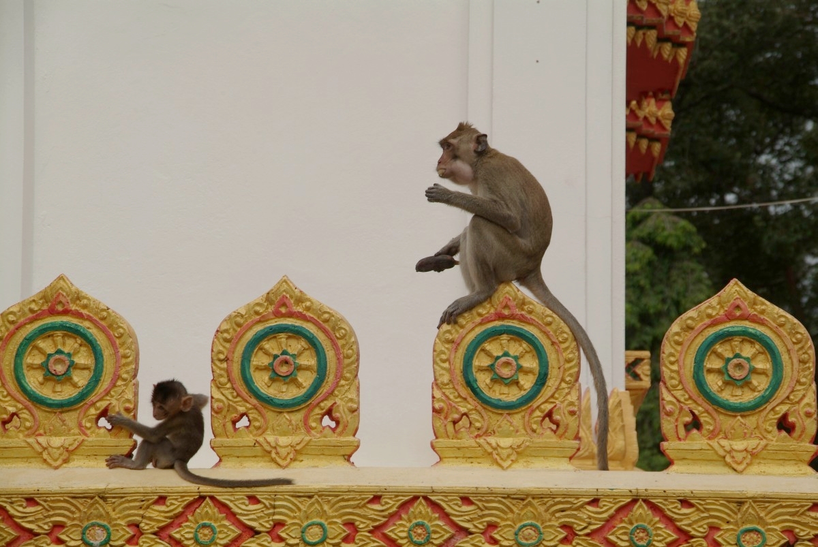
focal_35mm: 117
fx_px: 2661
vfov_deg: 11.7
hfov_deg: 17.5
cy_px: 274
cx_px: 409
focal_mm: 78
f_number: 8
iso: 100
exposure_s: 1/250
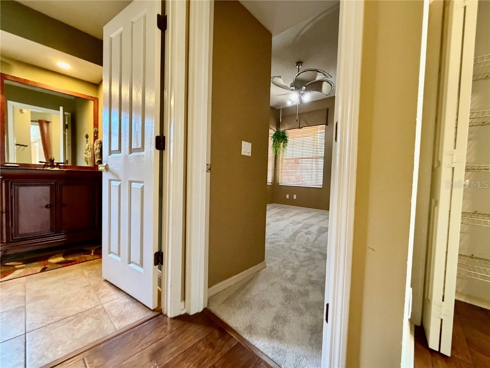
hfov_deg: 102.1
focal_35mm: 14
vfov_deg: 85.7
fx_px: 198
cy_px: 184
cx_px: 245
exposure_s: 1/60
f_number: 2.2
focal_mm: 2.22
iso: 500
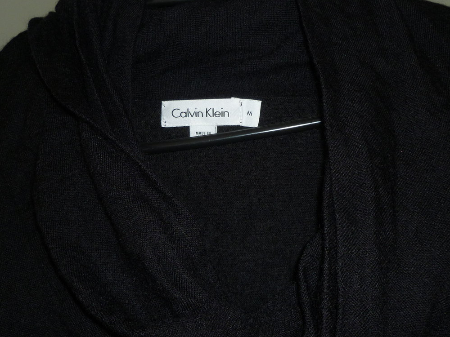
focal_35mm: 44
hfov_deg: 42.9
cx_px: 221
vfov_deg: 32.9
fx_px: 572
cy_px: 173
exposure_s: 1/30
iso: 100
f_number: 2.8
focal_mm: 5.5
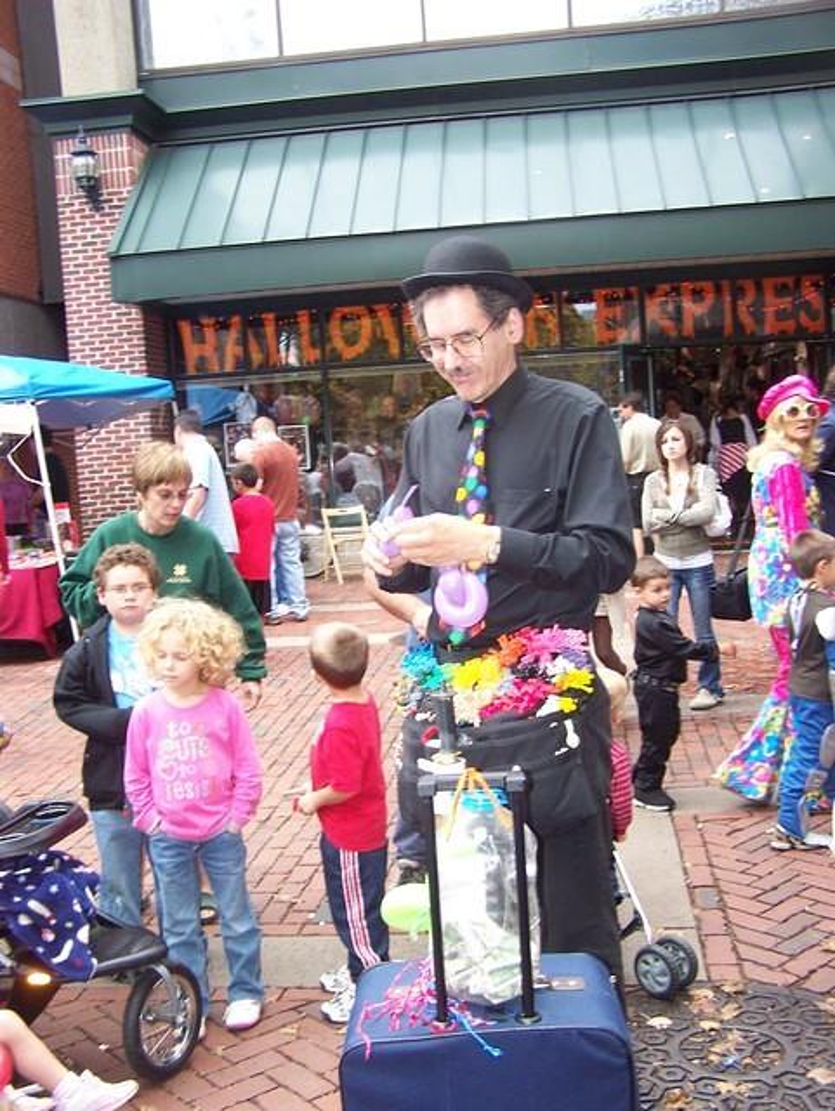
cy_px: 556
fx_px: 1221
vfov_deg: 48.9
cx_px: 418
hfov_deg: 37.8
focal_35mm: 38
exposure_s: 1/100
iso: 160
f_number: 2.8
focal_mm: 6.3
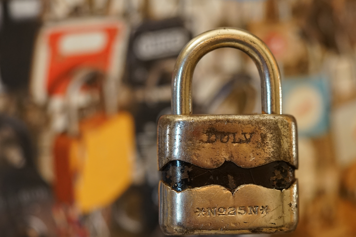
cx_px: 233
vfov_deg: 9.5
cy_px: 144
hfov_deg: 14.2
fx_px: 1424
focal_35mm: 144
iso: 1600
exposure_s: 1/100
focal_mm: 90
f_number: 3.2
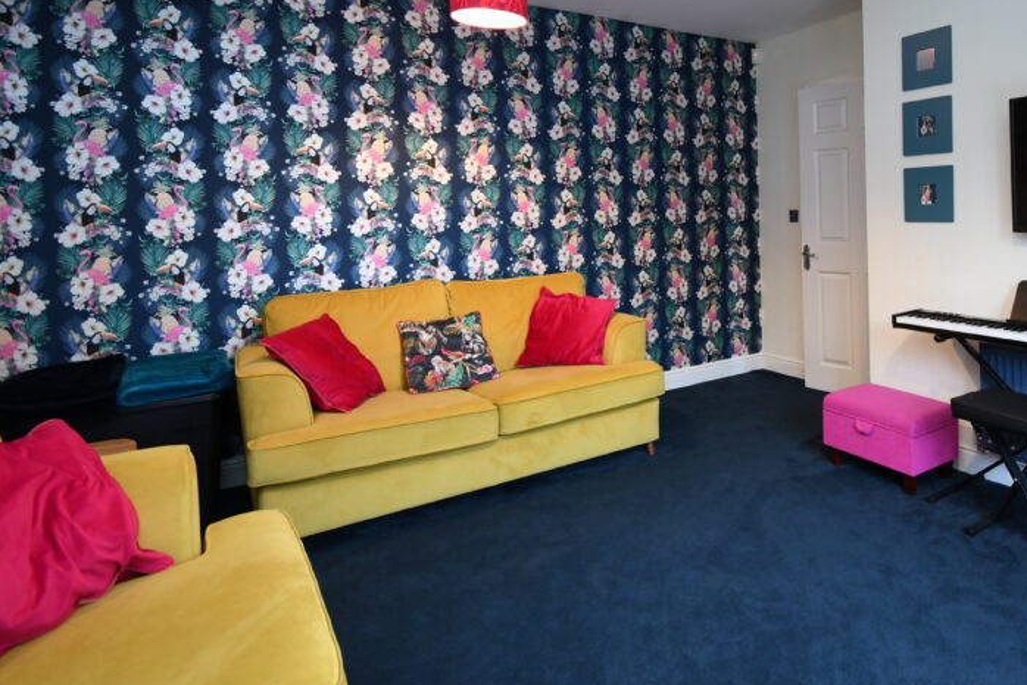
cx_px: 705
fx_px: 627
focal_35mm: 22
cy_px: 225
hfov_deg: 75.5
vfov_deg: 55.9
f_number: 4.5
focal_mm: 10
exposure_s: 1/10
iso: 560
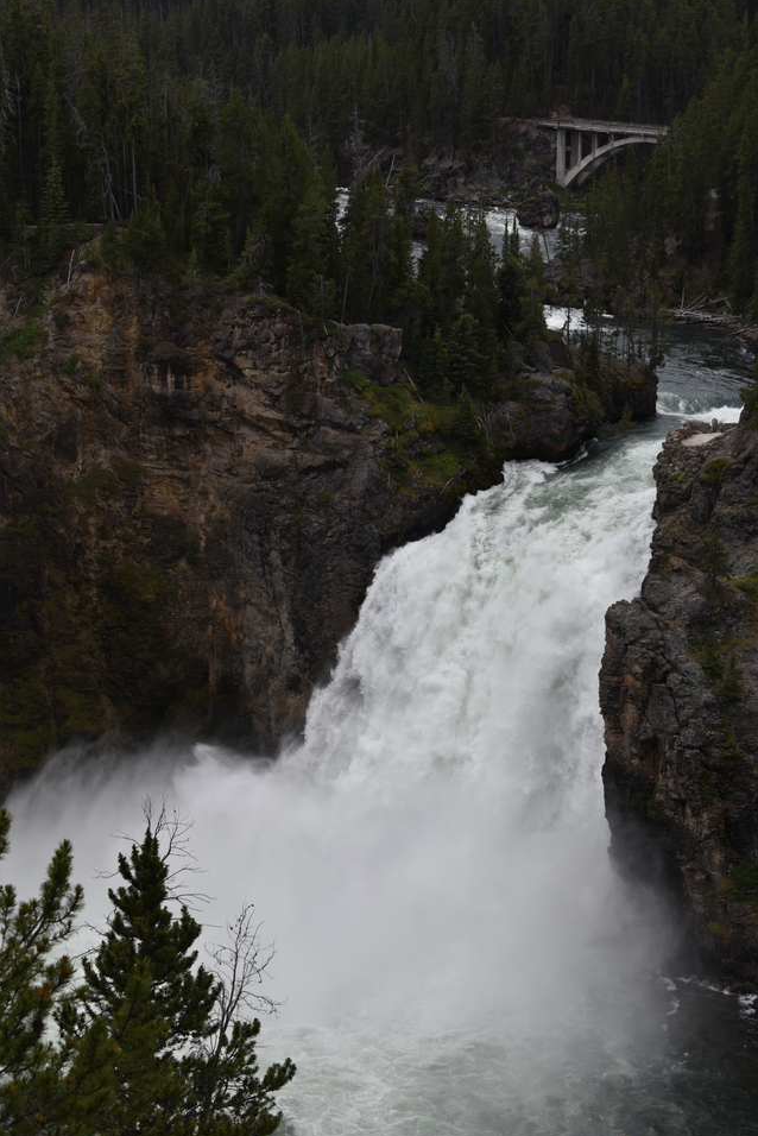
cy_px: 582
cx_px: 468
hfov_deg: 15.7
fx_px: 2746
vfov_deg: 23.4
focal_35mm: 87
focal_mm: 65
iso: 100
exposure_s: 1/320
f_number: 9
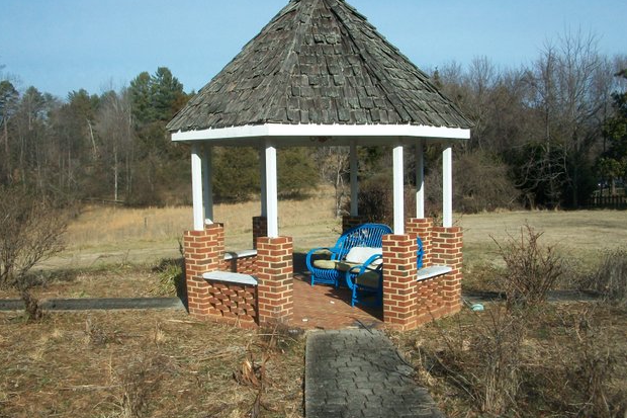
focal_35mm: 36
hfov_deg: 53.1
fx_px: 627
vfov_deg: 36.8
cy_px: 197
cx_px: 313
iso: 80
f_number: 5.5
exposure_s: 1/500
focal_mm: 5.7
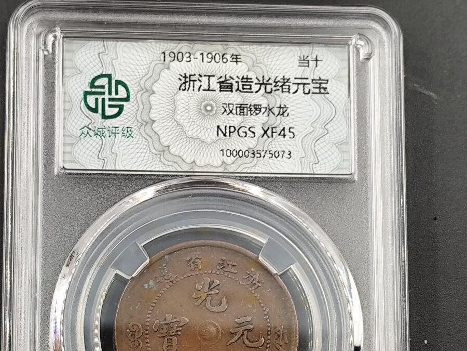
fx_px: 1700
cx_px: 218
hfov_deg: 15.6
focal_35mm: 126
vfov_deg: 11.7
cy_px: 269
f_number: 1.65
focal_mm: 6.14
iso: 80
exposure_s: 1/100
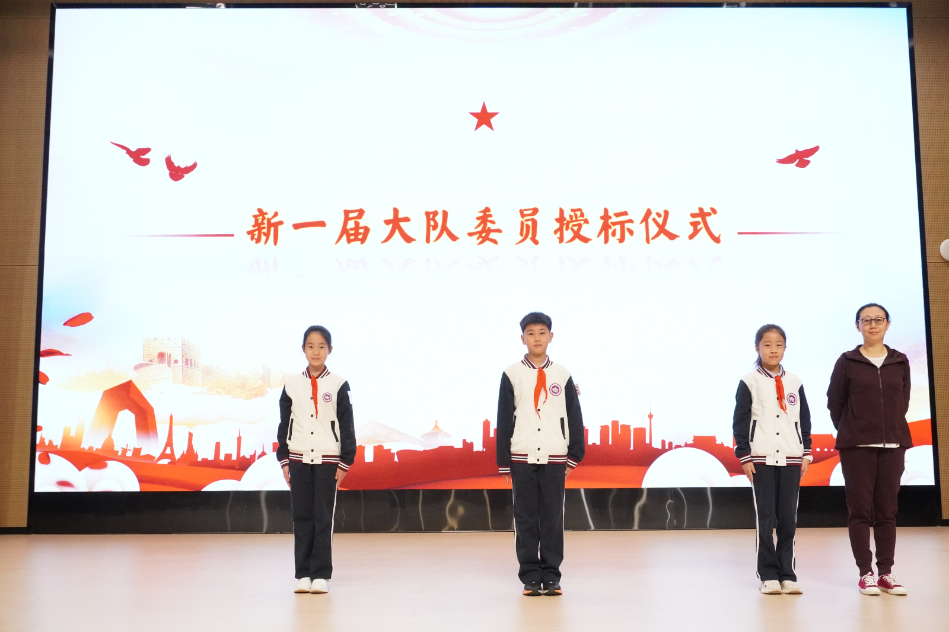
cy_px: 316
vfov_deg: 35.5
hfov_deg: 51.3
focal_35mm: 38
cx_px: 474
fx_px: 988
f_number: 8
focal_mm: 25
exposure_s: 1/200
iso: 5000
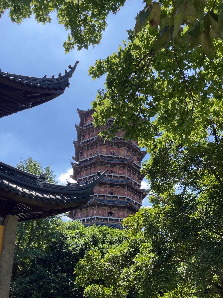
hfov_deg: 51.4
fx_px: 232
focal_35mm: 27
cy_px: 149
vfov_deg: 65.3
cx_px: 112
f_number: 1.6
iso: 32
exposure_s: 1/1642
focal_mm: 4.2
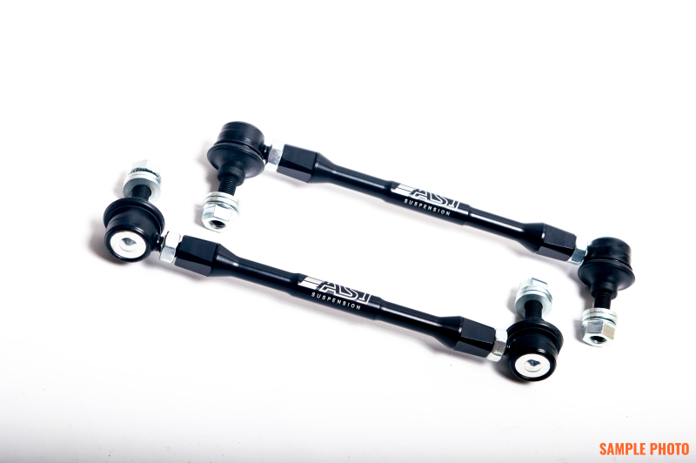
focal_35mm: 82
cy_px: 232
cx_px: 348
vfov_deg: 16.5
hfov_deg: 24.6
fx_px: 1594
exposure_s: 1/200
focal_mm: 55
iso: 100
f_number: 7.1
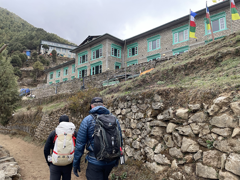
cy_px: 90
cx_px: 120
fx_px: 180
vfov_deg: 53.1
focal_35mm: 26
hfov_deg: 67.3
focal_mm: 4.2
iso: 32
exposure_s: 1/561
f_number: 1.6
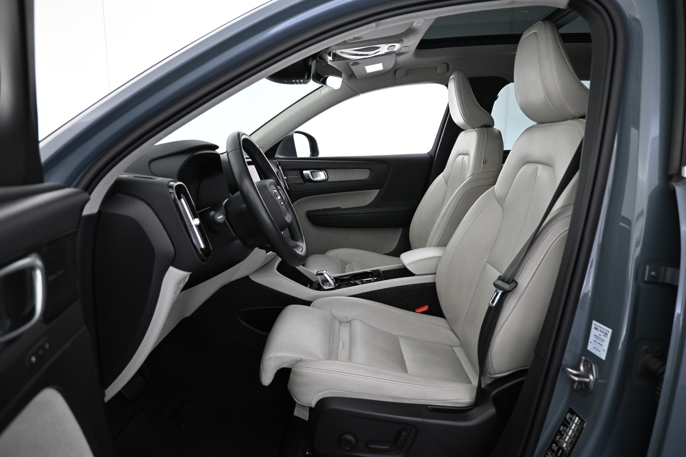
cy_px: 228
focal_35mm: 24
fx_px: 457
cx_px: 343
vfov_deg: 53.1
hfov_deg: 73.7
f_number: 3.5
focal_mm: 16
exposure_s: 1/50
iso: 1600
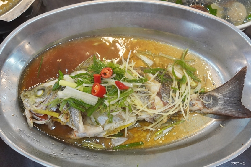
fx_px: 324
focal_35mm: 46
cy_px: 84
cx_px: 126
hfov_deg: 42.3
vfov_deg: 28.9
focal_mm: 31
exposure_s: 1/100
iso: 1000
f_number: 5
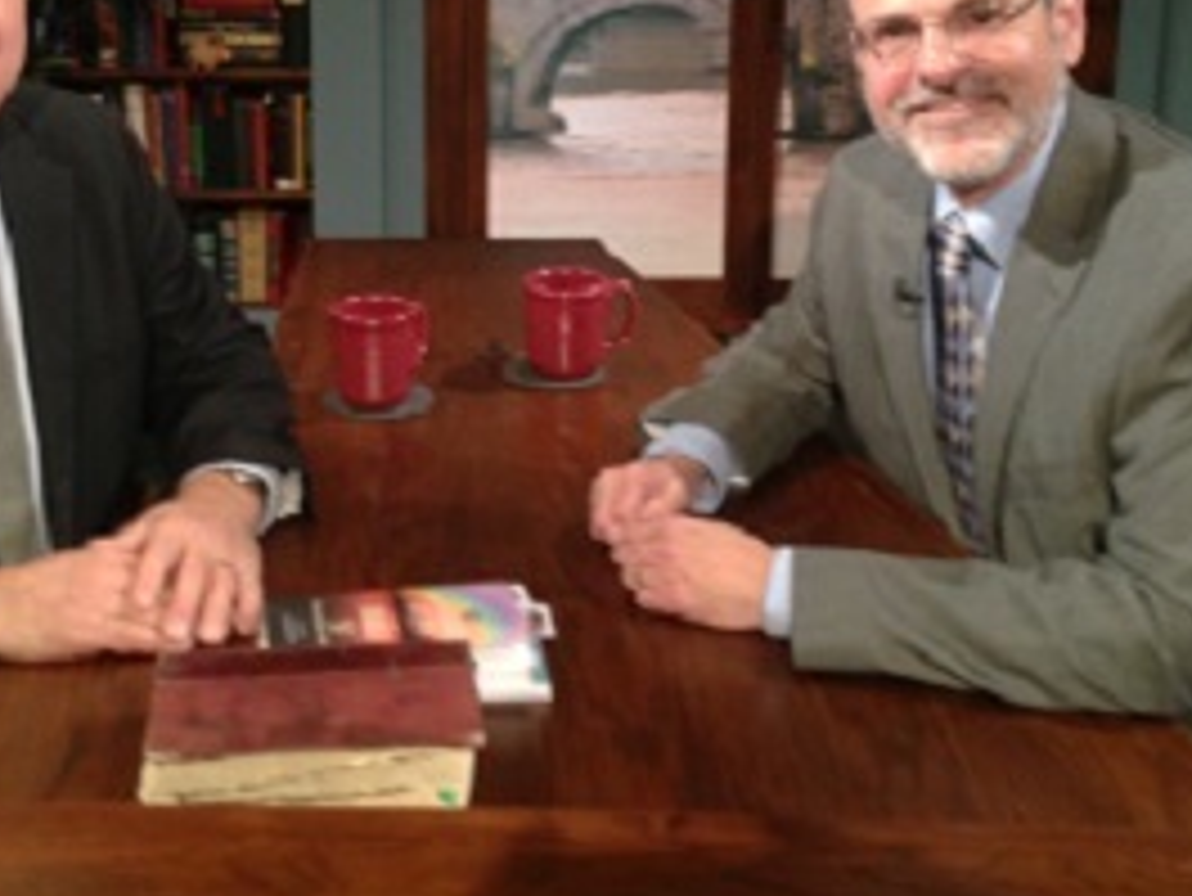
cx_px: 436
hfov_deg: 34.1
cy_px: 164
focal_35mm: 56
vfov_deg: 25.6
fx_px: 1929
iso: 200
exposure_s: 1/20
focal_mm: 4.13
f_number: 2.4
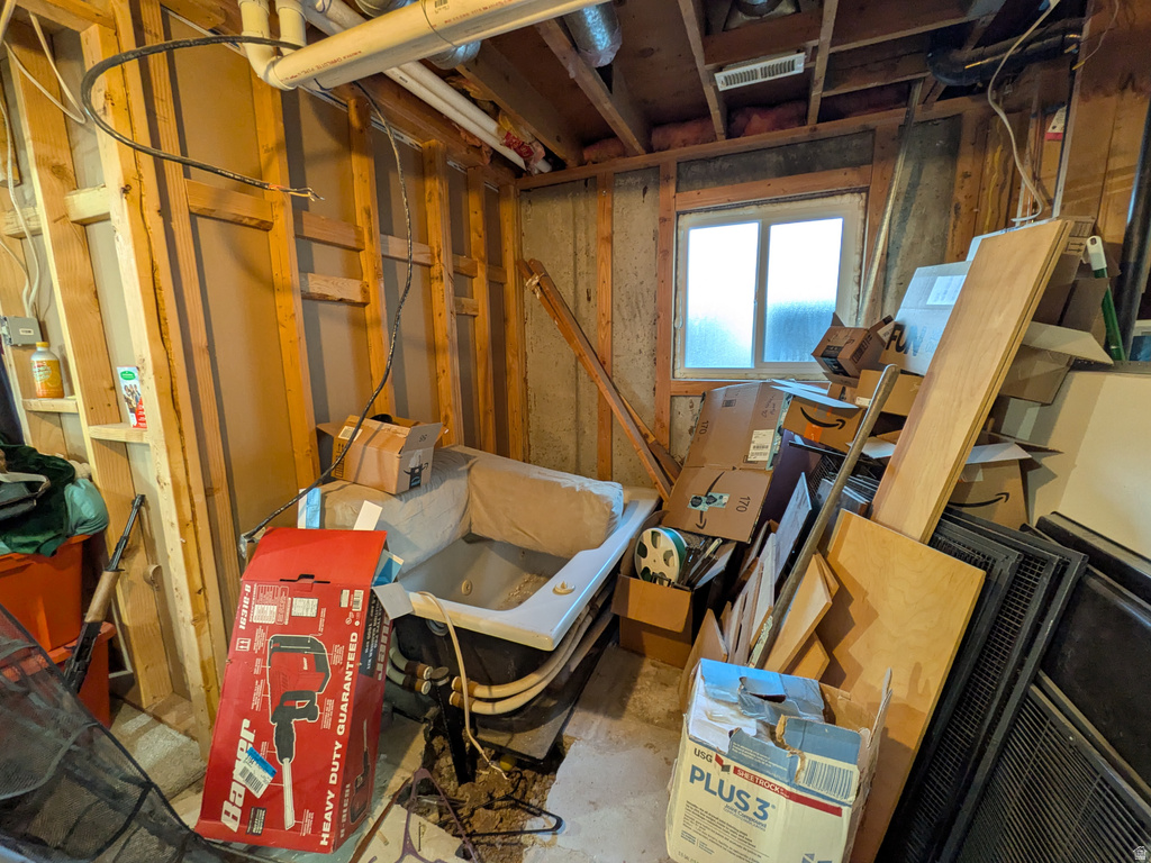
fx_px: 466
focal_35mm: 14
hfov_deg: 102.1
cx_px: 576
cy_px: 432
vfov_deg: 85.7
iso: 132
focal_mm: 1.83
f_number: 2.2
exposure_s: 1/30
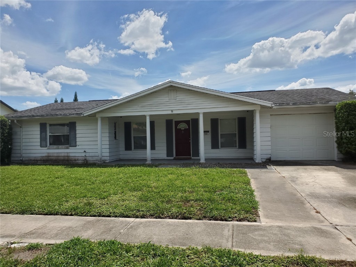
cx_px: 178
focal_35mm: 26
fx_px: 267
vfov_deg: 53.1
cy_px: 134
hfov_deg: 67.3
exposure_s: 1/1834
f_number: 2.4
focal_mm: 4.3
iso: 50
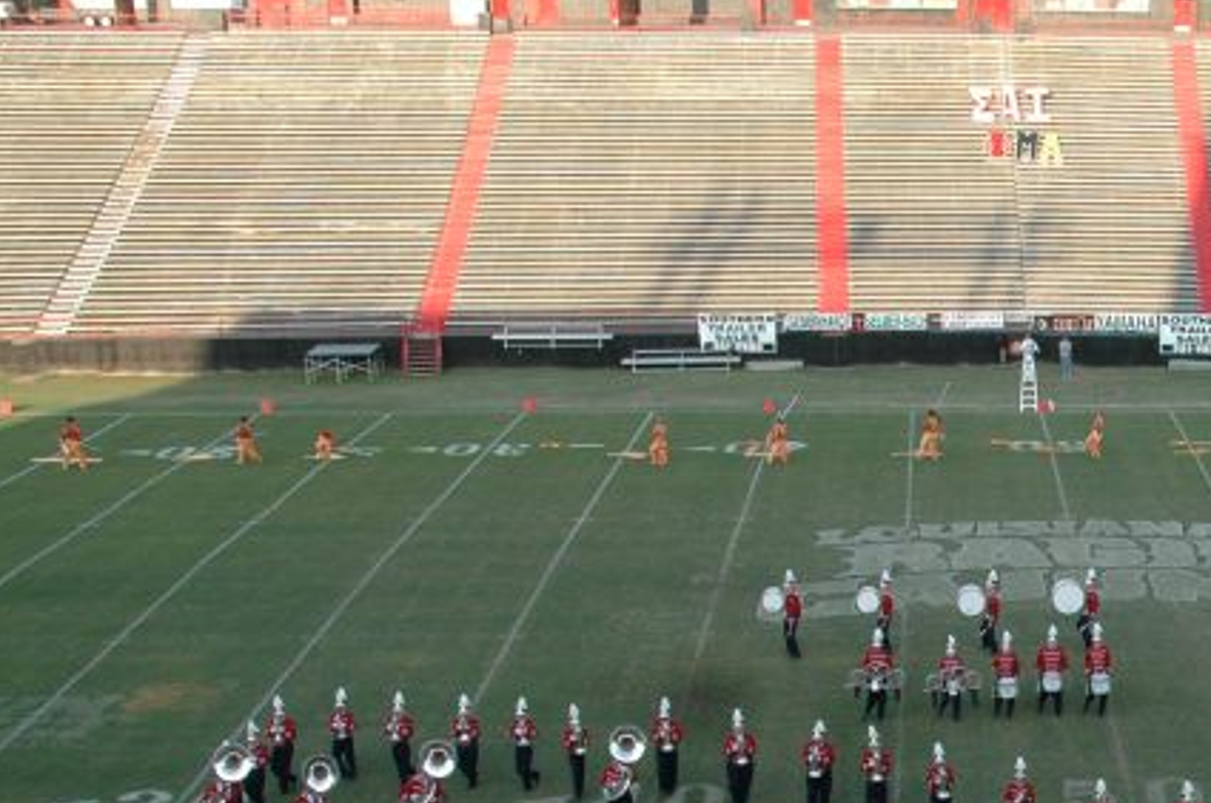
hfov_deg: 29.2
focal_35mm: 65
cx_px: 1174
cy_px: 715
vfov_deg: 20.5
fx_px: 2183
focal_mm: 18
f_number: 6.3
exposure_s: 1/160
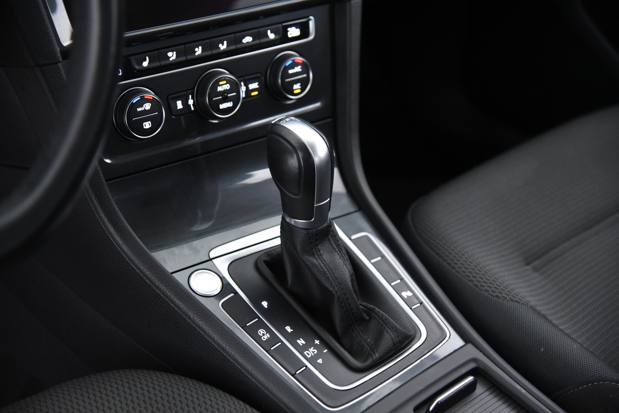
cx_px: 310
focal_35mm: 66
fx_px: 1135
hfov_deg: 30.5
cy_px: 206
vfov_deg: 20.6
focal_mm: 66
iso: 4000
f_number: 4
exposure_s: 1/20
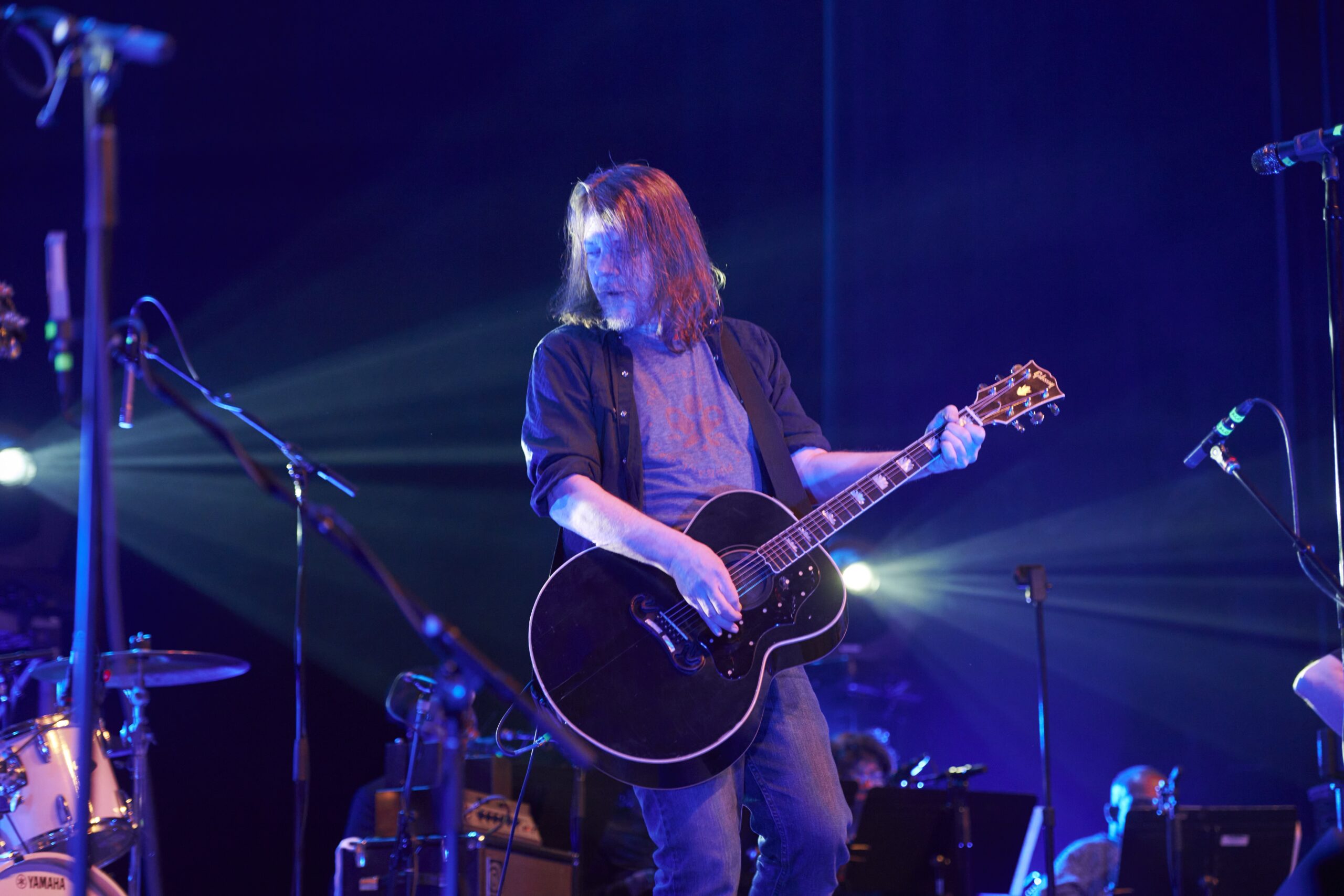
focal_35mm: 98
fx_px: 3659
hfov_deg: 20.8
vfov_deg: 14.0
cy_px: 448
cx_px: 672
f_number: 2.8
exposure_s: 1/200
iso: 2500
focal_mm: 98
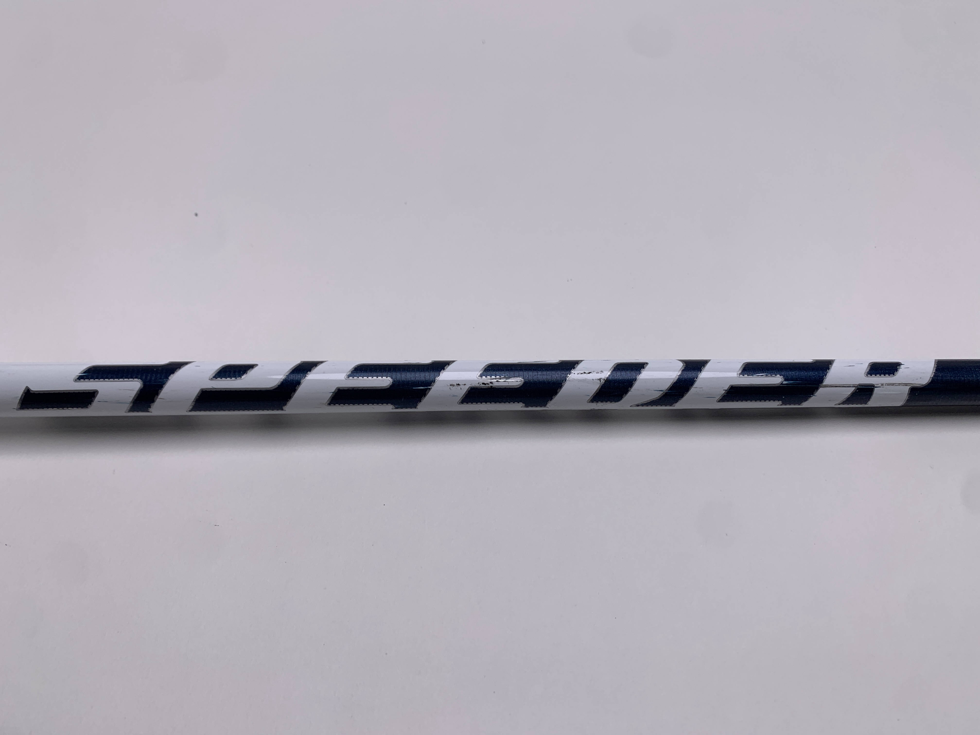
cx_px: 490
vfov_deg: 53.1
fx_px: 736
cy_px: 368
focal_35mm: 26
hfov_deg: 67.3
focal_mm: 4.25
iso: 25
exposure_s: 1/408
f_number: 1.8
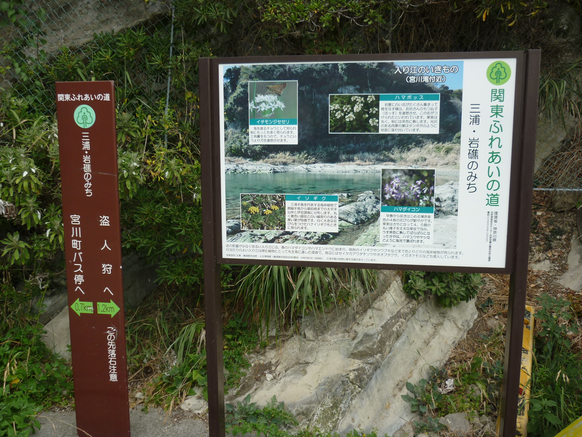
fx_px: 555
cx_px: 291
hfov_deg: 55.4
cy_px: 218
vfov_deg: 42.9
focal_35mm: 33
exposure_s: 1/400
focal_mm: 5.5
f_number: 2.8
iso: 80
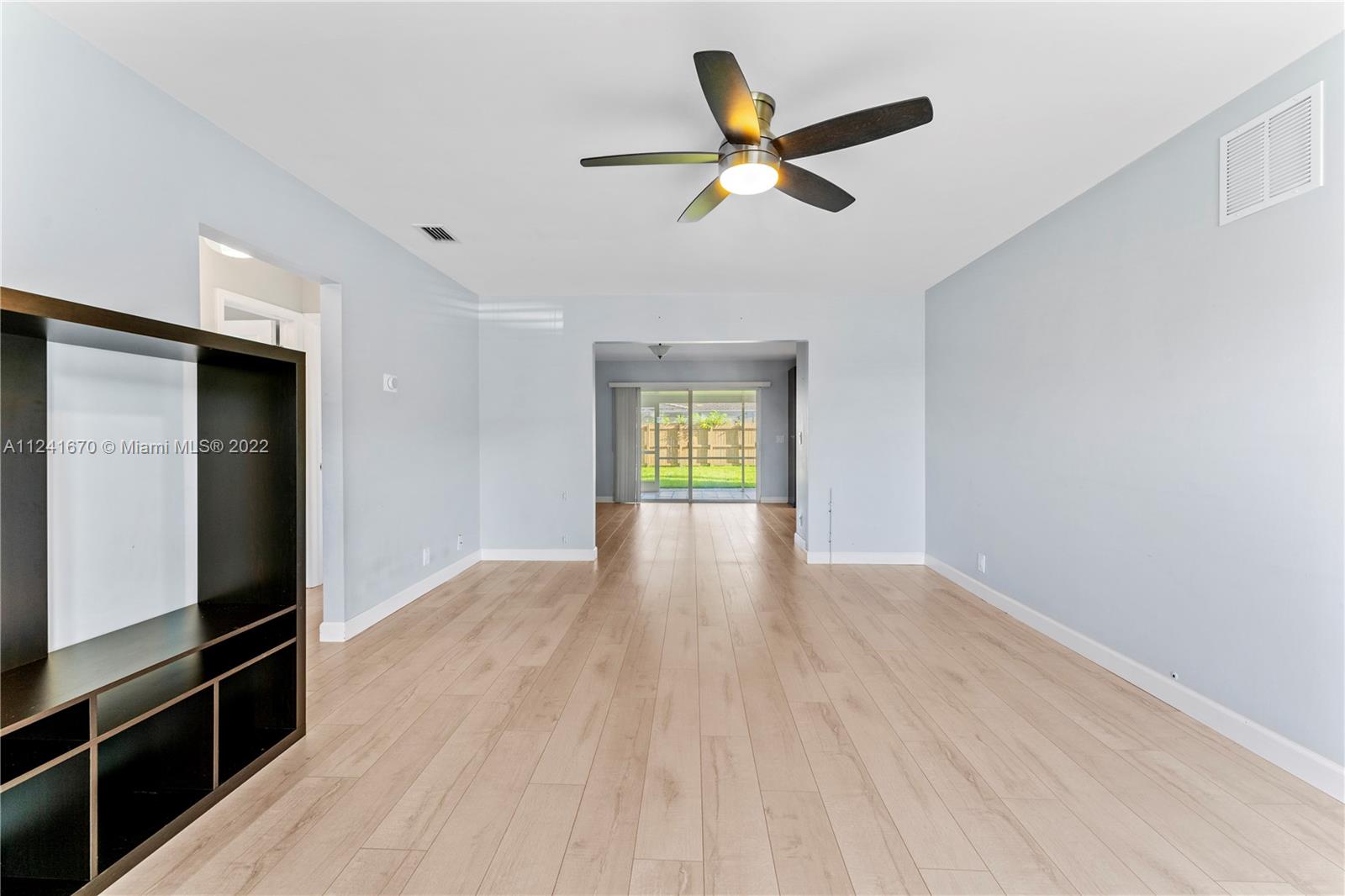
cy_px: 448
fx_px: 523
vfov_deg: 81.2
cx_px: 672
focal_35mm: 14
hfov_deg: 104.3
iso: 250
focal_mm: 14
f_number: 9
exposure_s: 1/2.5
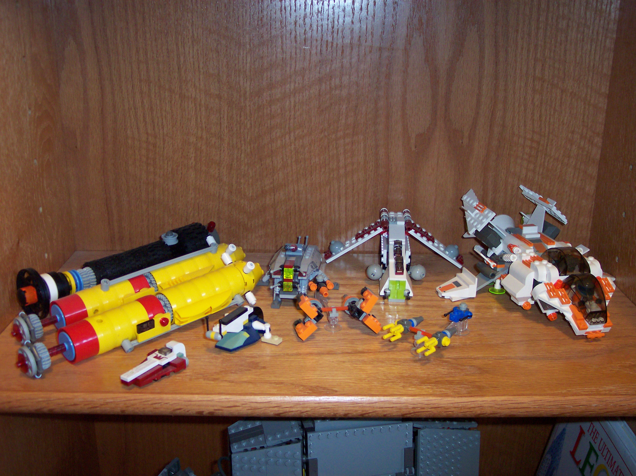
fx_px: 698
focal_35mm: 38
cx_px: 318
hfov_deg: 49.0
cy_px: 238
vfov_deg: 37.7
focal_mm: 8
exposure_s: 1/30
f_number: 2.8
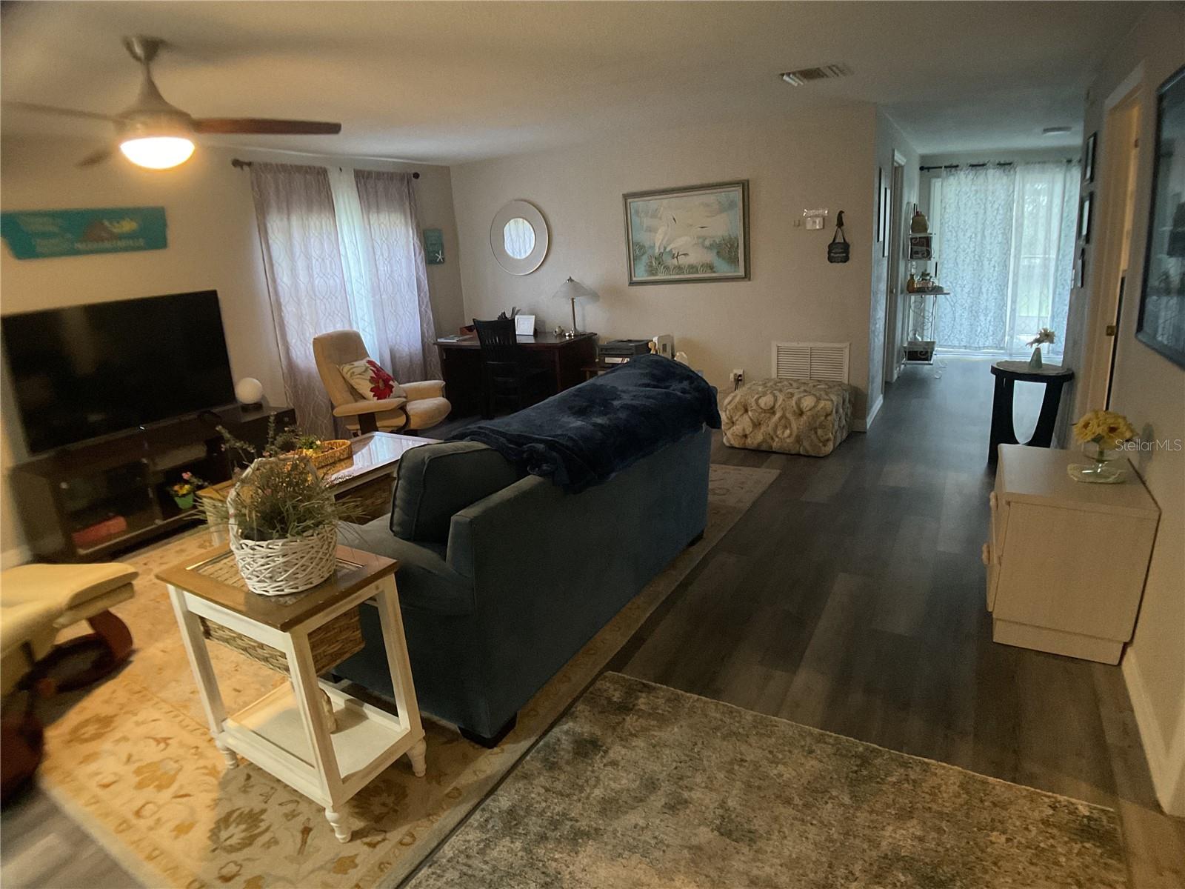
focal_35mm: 29
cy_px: 444
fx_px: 993
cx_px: 592
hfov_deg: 61.7
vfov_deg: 48.2
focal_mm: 3
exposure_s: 1/60
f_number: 1.8
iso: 250
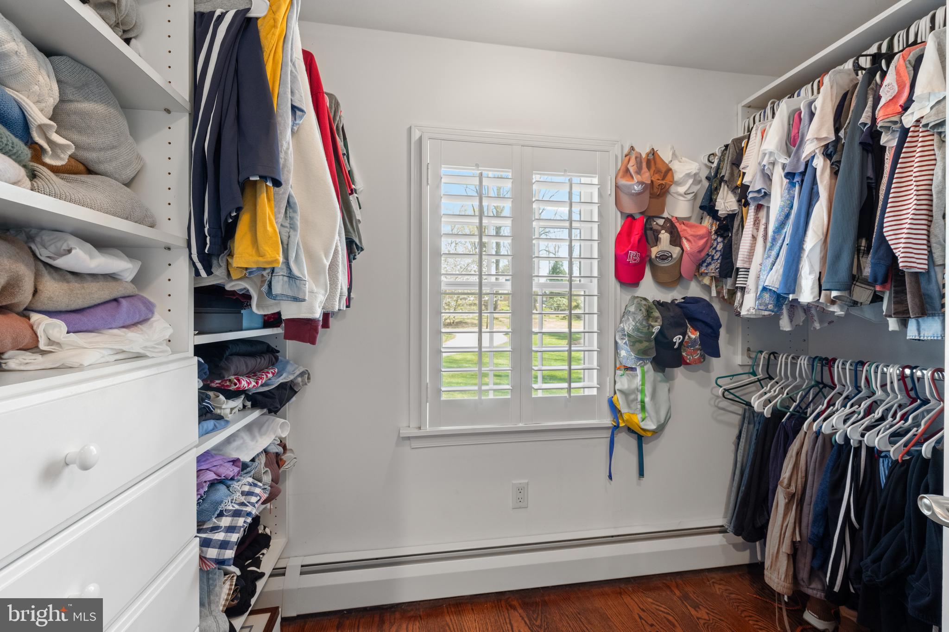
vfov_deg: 81.2
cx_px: 474
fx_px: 369
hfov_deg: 104.3
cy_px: 316
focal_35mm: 14
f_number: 8
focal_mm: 14
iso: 500
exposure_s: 1/2.5
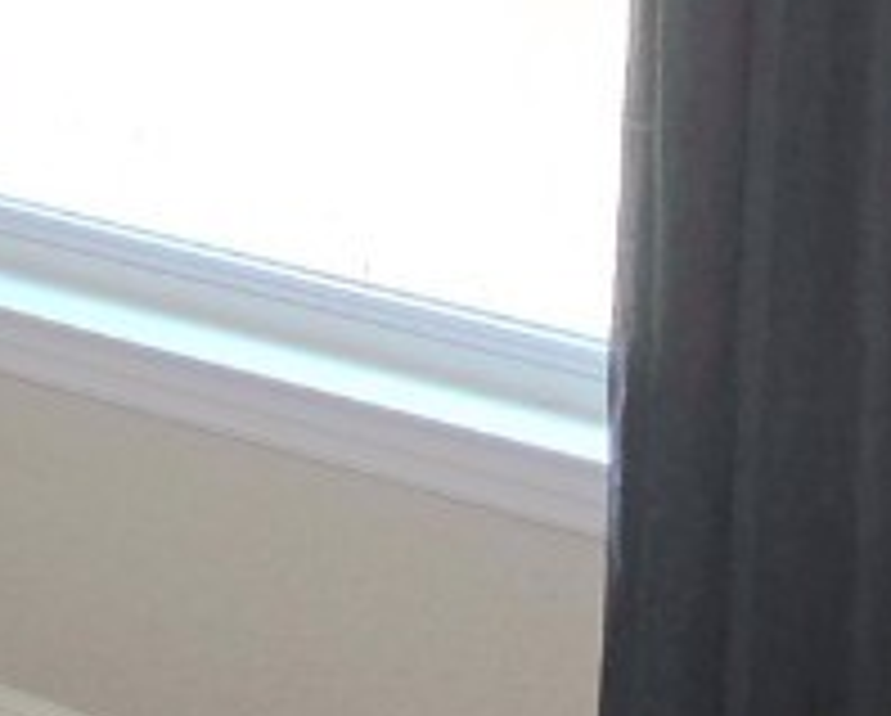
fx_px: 3063
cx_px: -1062
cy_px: -594
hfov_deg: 13.4
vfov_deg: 12.2
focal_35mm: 116
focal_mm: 5.4
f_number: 1.8
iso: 50
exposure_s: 1/60.2
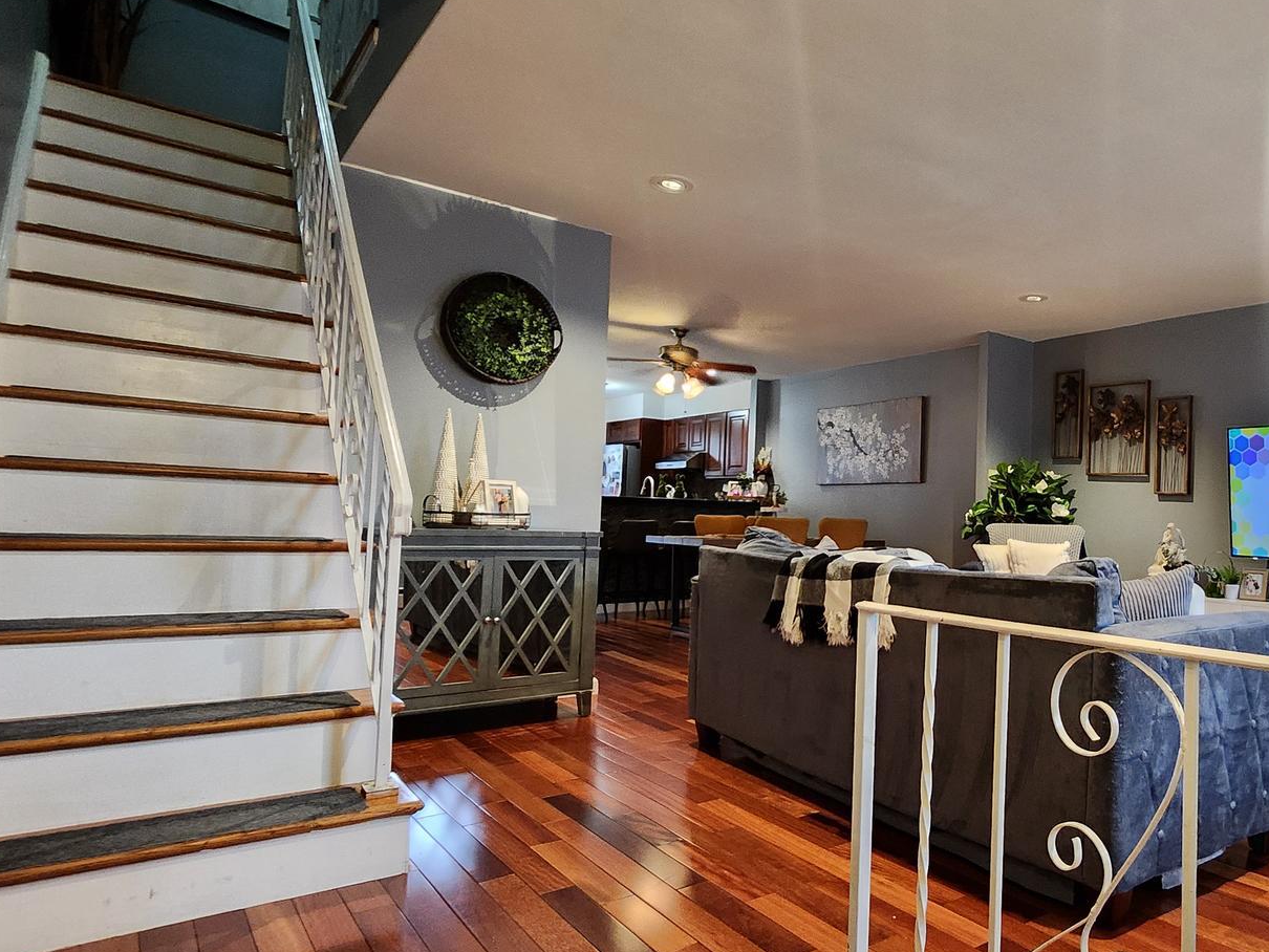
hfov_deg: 72.9
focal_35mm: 22
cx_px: 894
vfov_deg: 61.1
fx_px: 807
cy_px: 505
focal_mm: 1.74
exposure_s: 1/40
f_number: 2.2
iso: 400
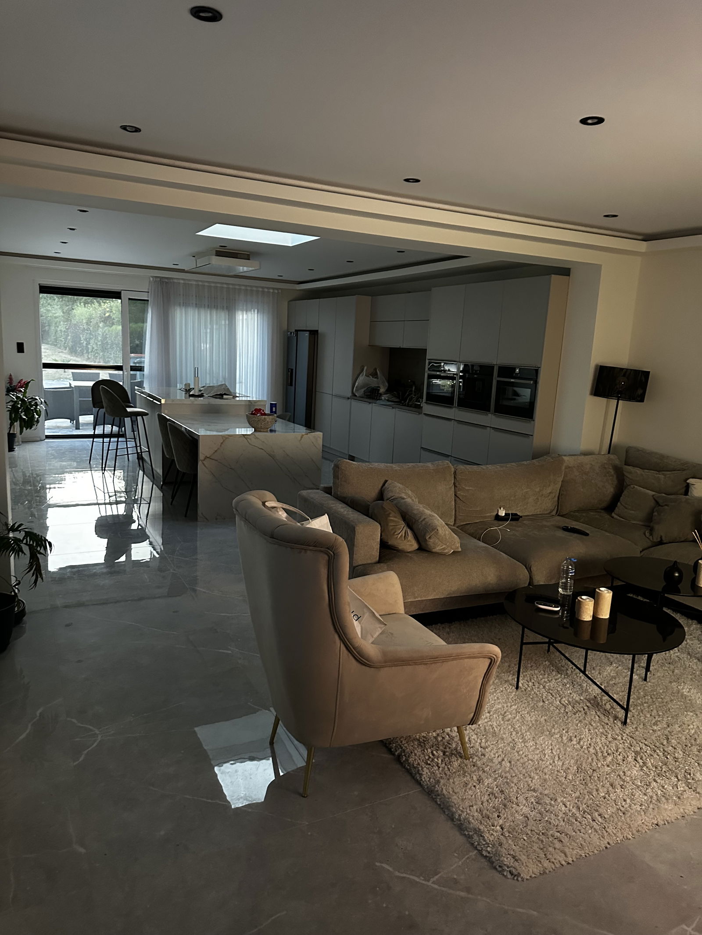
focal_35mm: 24
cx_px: 351
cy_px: 468
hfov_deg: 56.8
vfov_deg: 71.6
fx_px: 649
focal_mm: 6.86
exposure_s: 1/25
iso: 800
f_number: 1.78
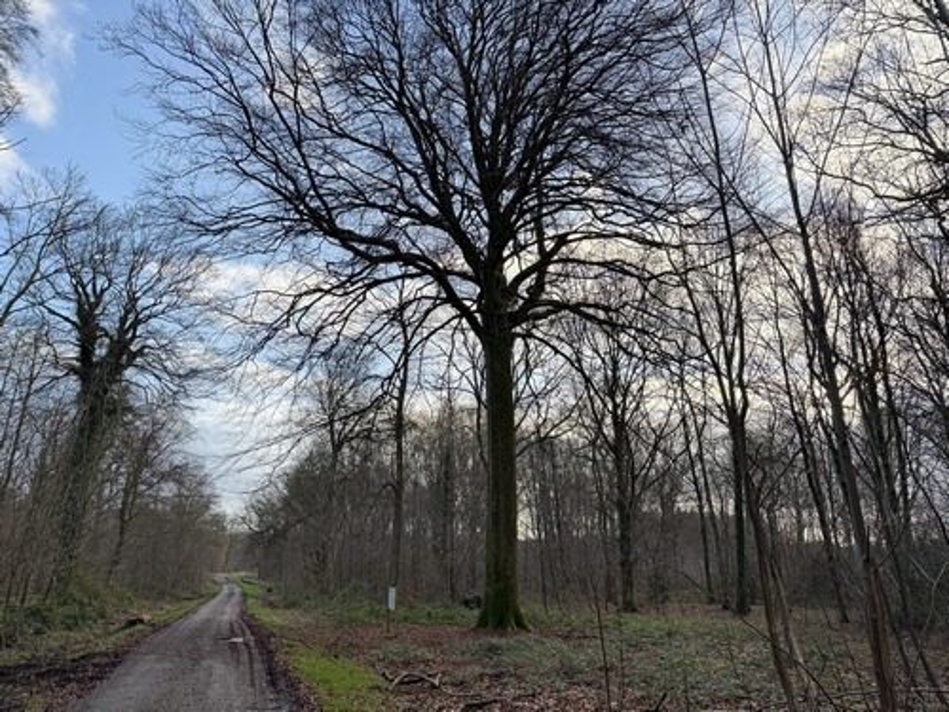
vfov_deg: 56.8
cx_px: 474
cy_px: 356
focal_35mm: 24
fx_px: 658
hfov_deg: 71.6
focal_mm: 6.76
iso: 100
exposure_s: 1/470
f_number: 1.78
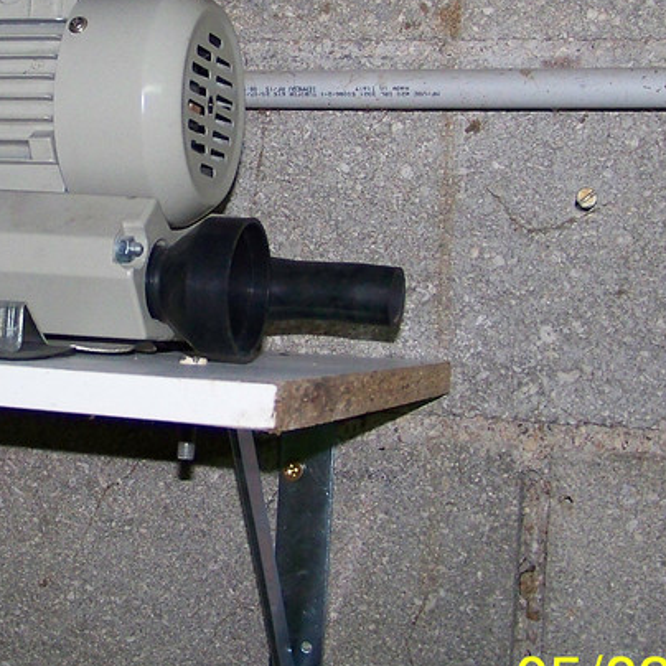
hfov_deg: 22.0
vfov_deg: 22.3
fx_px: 1676
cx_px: 85
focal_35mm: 77
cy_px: 188
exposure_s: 1/30
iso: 200
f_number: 2.8
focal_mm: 5.85
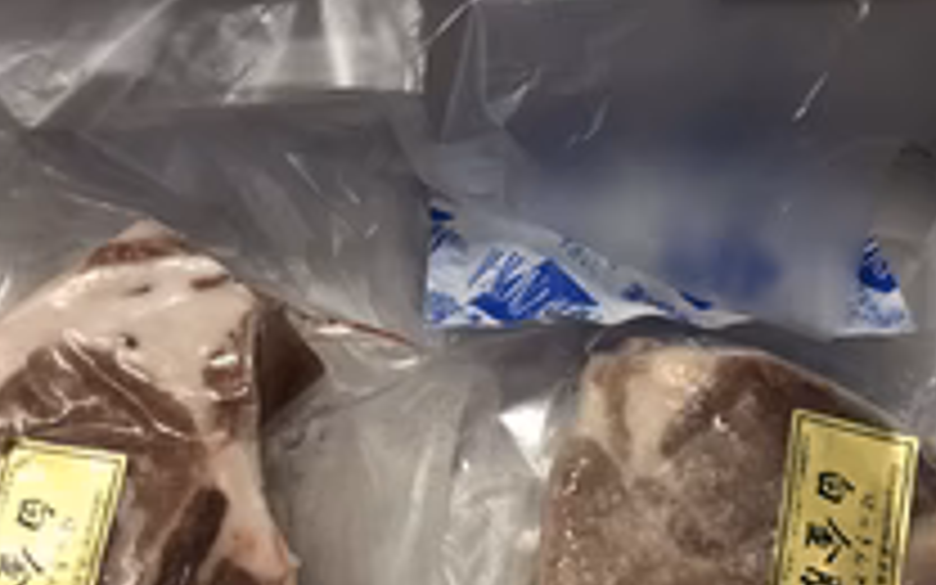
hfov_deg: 35.6
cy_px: 202
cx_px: 387
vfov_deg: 22.7
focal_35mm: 57
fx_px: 1454
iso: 50
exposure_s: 1/17
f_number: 1.8
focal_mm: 3.99
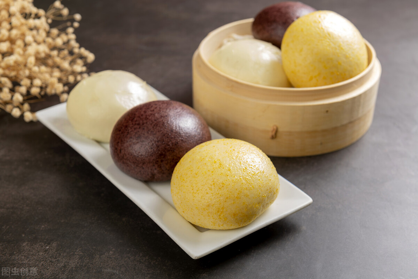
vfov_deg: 21.9
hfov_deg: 32.4
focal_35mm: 62
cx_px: 209
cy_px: 140
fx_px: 720
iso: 31
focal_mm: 62
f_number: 7.1
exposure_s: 1/125
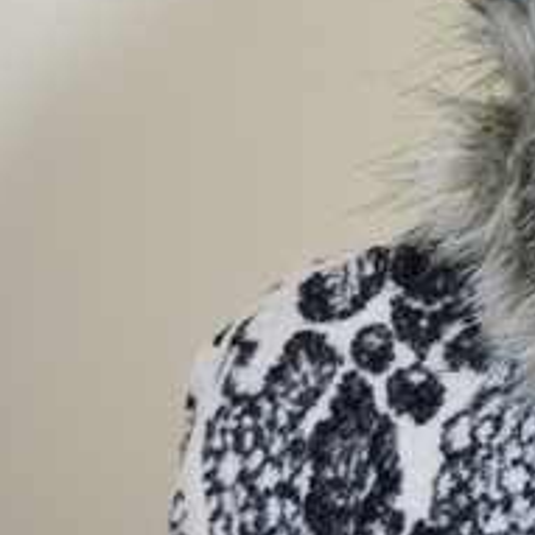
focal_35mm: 160
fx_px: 2798
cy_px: 249
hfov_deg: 10.5
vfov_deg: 10.9
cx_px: 829
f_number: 5.3
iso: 800
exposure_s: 1/50
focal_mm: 40
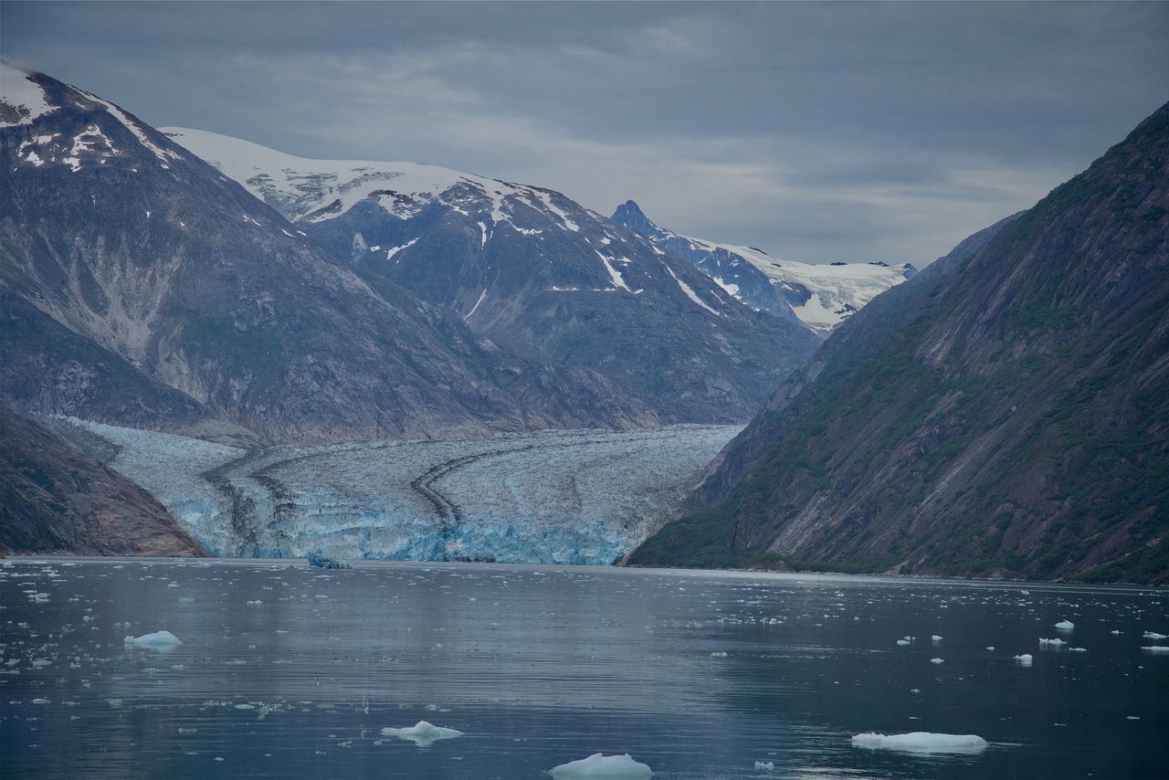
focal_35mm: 120
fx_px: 3897
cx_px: 584
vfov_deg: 11.4
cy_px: 390
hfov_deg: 17.1
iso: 100
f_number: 8
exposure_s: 1/250
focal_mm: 120
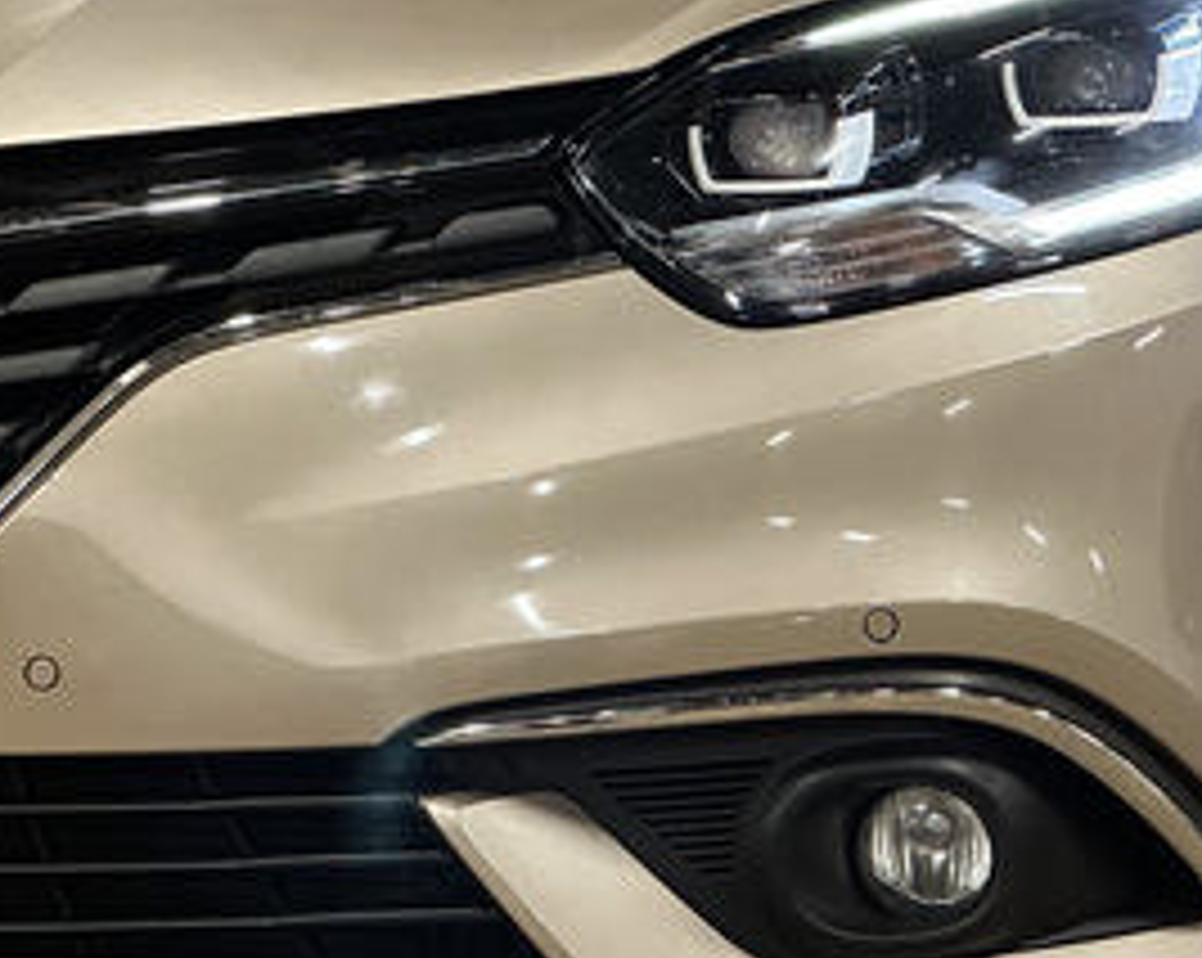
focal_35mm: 169
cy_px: 391
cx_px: 815
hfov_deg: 11.4
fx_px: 6006
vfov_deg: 9.1
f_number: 2.8
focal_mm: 9
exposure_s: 1/50
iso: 400
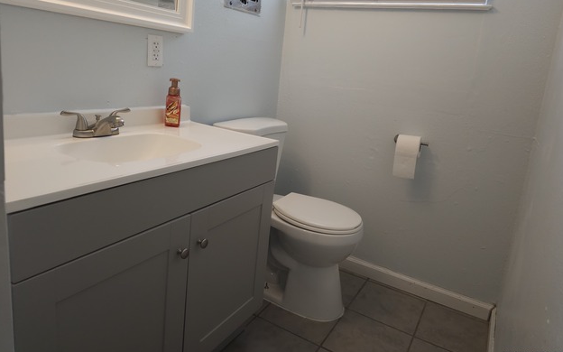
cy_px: 144
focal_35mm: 25
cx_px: 285
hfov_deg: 72.5
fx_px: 384
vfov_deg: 49.0
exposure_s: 1/139
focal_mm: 6.3
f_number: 1.7
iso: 250
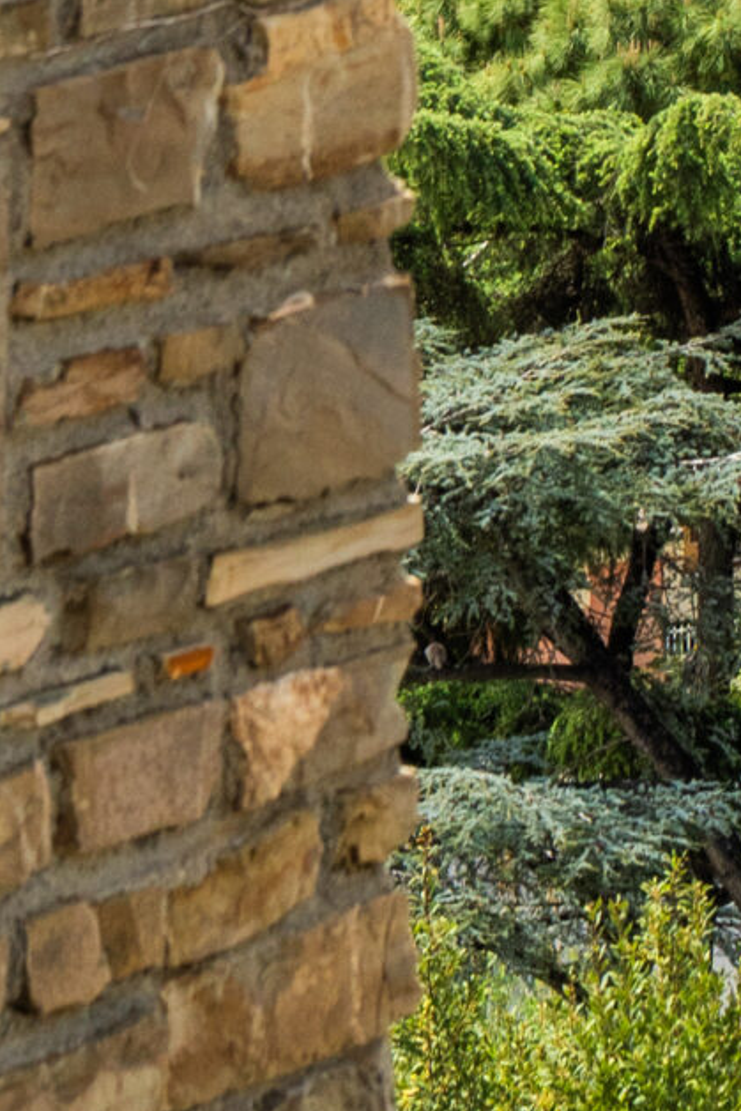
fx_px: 6541
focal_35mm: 212
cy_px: -877
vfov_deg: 9.3
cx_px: 1211
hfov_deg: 6.4
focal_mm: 35
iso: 200
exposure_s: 1/320
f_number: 8
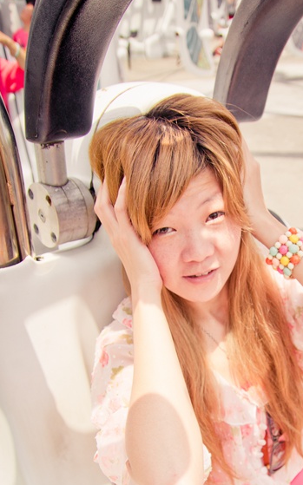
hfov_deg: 30.0
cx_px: 239
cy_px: 367
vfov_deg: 45.6
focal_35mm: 42
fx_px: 553
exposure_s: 1/800
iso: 100
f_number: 3.2
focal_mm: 17
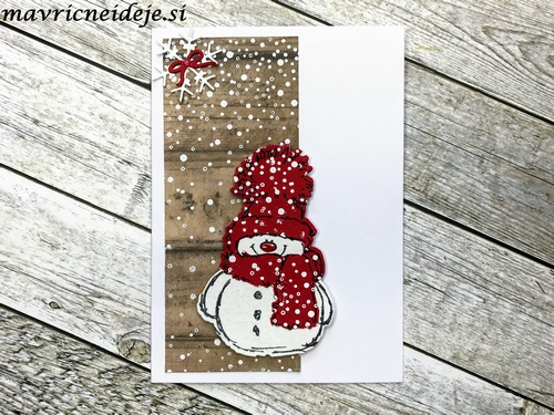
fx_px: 448
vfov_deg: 49.7
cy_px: 208
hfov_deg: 63.4
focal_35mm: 28
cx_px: 277
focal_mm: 3.99
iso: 20
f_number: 1.8
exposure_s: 1/529
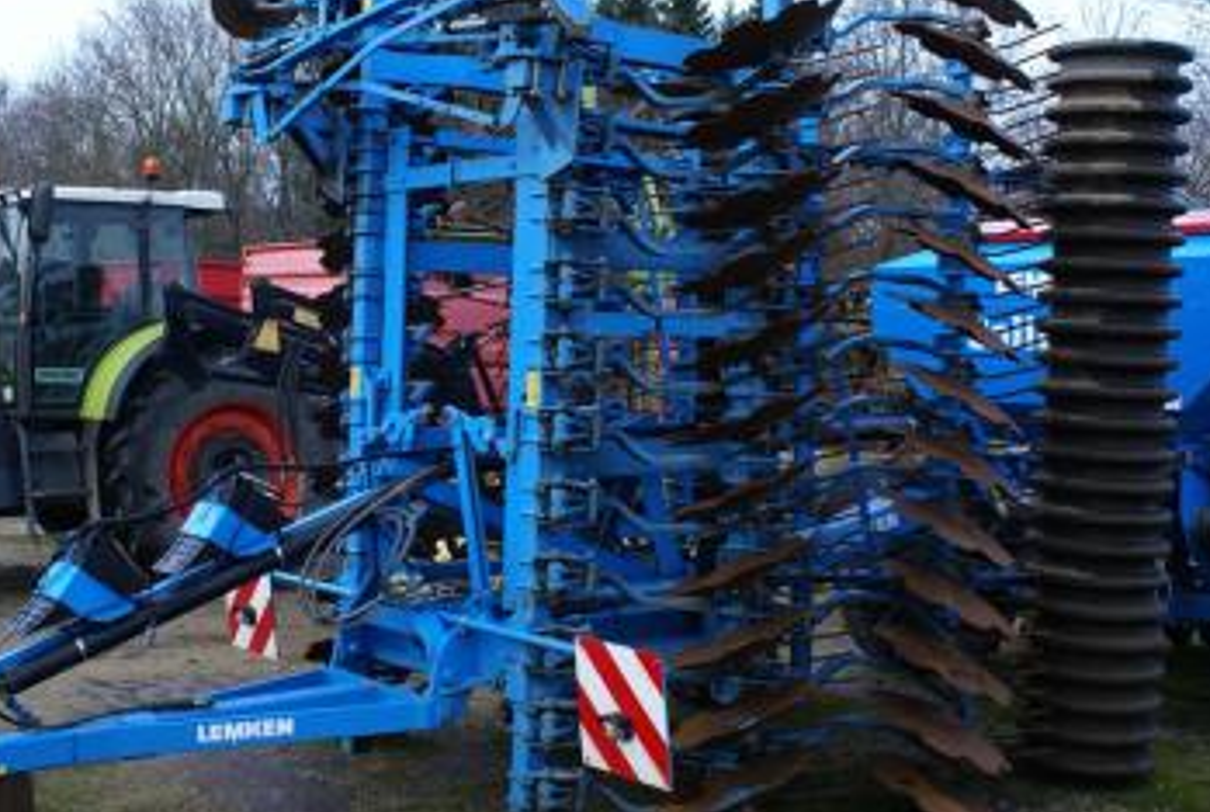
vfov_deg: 27.1
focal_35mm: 50
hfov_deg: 39.5
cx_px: 572
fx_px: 1683
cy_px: 361
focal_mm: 26
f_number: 8
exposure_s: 1/80
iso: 400
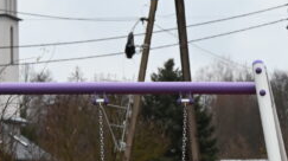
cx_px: 211
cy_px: 359
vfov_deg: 5.6
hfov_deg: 10.4
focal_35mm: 208
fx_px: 1586
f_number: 5.3
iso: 1600
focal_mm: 47
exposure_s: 1/200
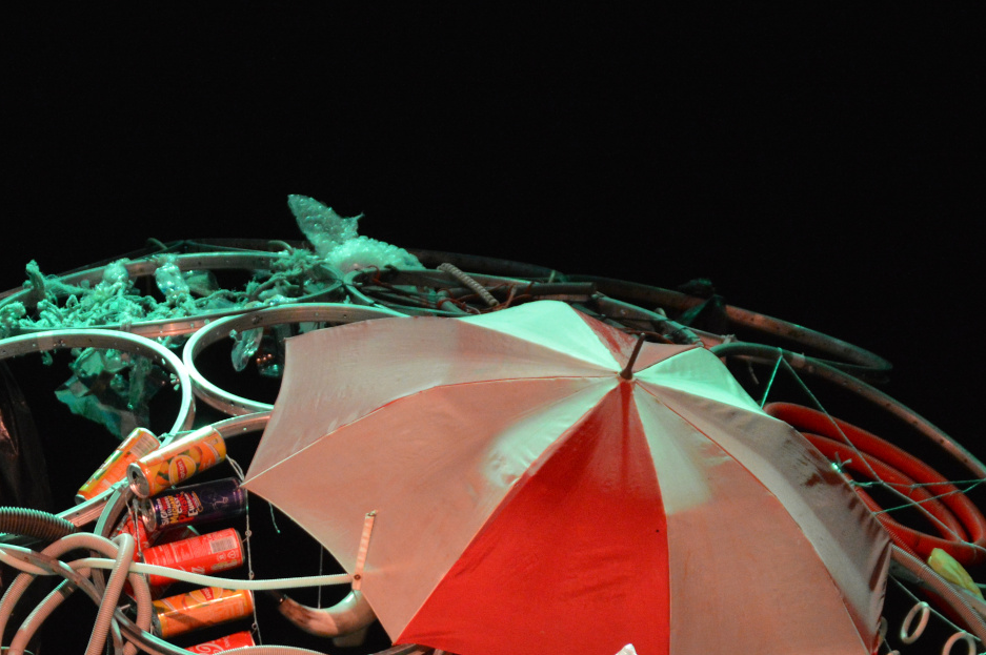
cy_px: 615
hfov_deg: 11.7
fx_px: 4818
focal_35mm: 176
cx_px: 302
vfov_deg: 7.8
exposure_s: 1/60
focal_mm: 55
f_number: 4
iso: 1250
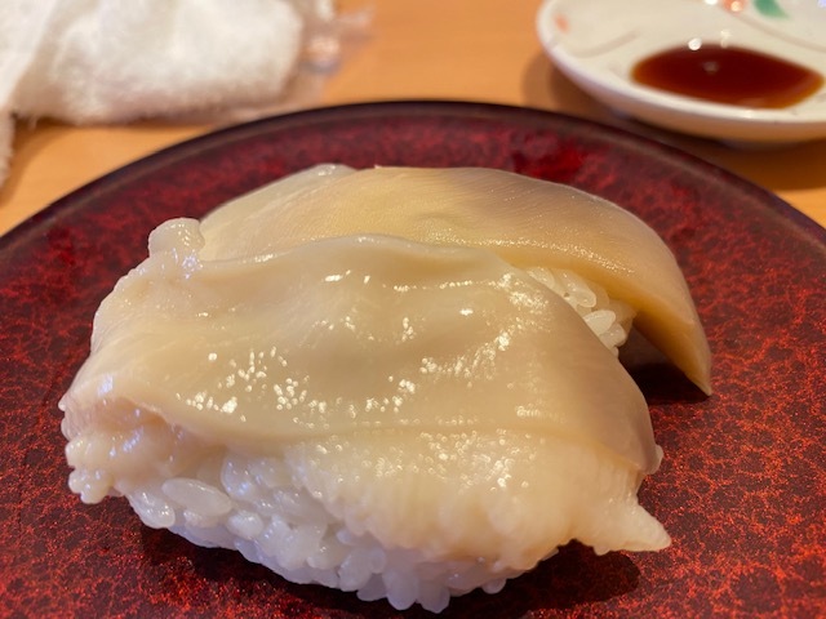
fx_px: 620
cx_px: 413
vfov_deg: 53.1
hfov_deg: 67.3
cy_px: 310
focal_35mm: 26
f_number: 1.8
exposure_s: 1/50
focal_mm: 4.25
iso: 64
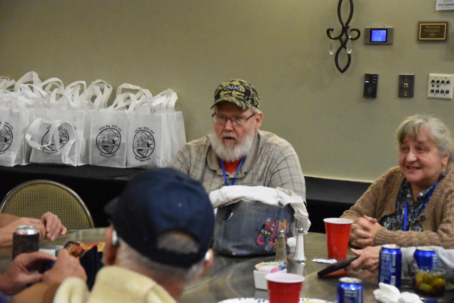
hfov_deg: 23.4
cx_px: 227
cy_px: 152
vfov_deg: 15.7
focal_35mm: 87
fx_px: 1097
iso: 12800
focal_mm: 58
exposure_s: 1/125
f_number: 5
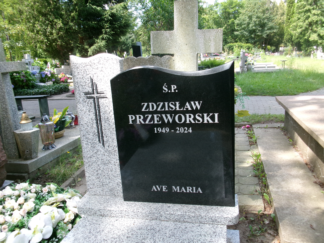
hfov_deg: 63.4
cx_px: 162
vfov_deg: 49.7
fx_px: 262
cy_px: 122
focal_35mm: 28
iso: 100
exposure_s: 1/110
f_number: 3.9
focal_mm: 5.1
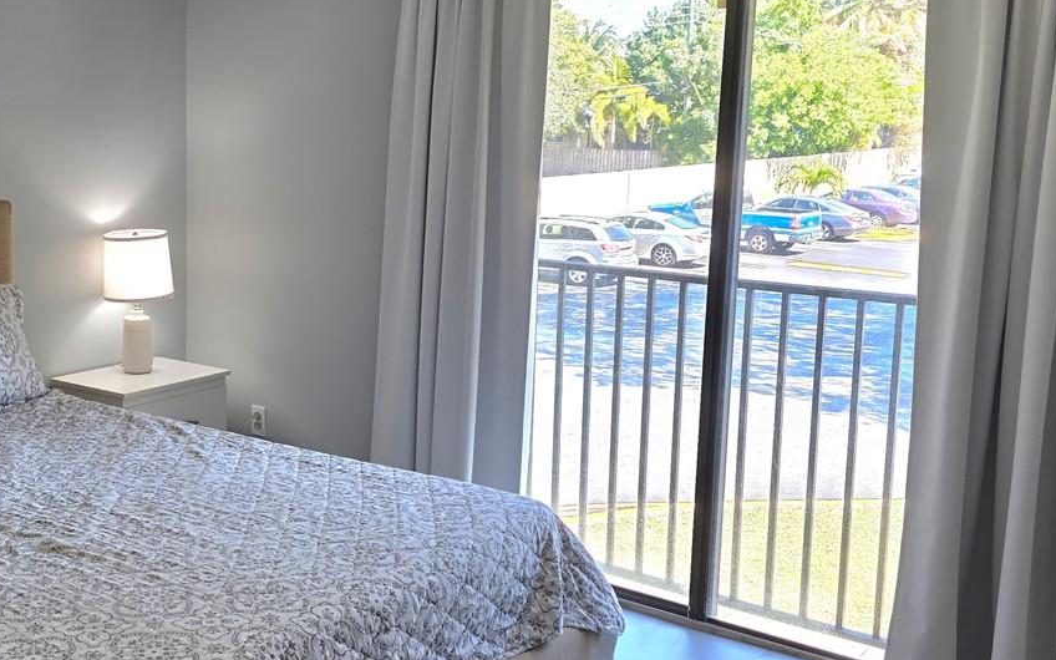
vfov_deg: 28.0
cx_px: 184
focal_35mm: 46
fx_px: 1324
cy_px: 284
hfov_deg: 41.3
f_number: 1.7
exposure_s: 1/120
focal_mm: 6.3
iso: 25
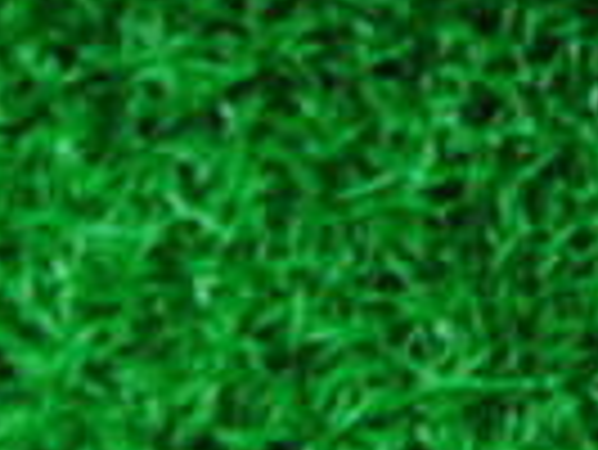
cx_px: 841
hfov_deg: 10.8
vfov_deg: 8.2
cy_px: -243
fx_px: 3078
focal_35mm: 178
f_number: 3.6
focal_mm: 6.42
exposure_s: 1/30
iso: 400
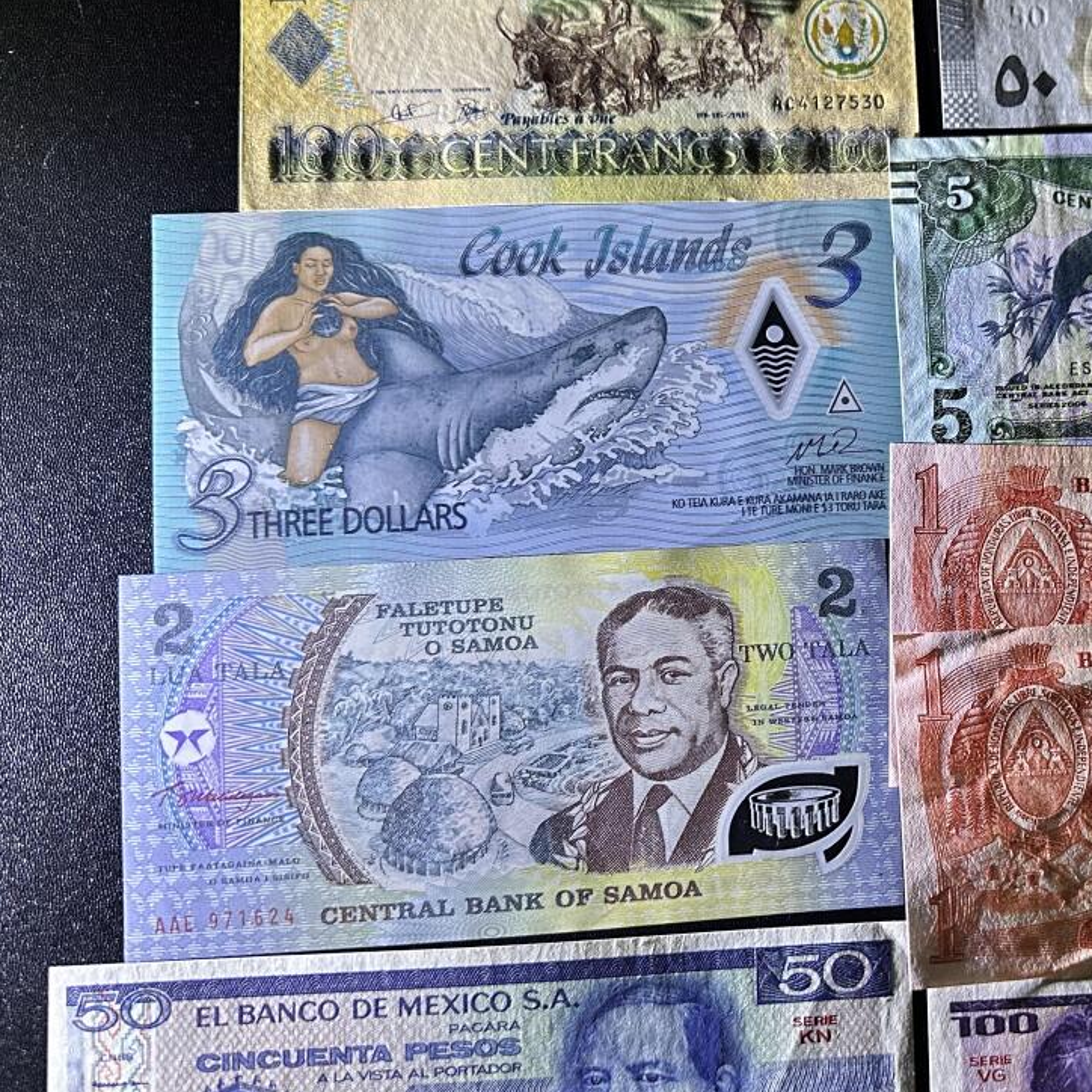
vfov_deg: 40.9
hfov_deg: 38.7
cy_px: 519
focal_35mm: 41
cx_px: 931
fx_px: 1463
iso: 320
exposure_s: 1/50
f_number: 1.78
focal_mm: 6.86
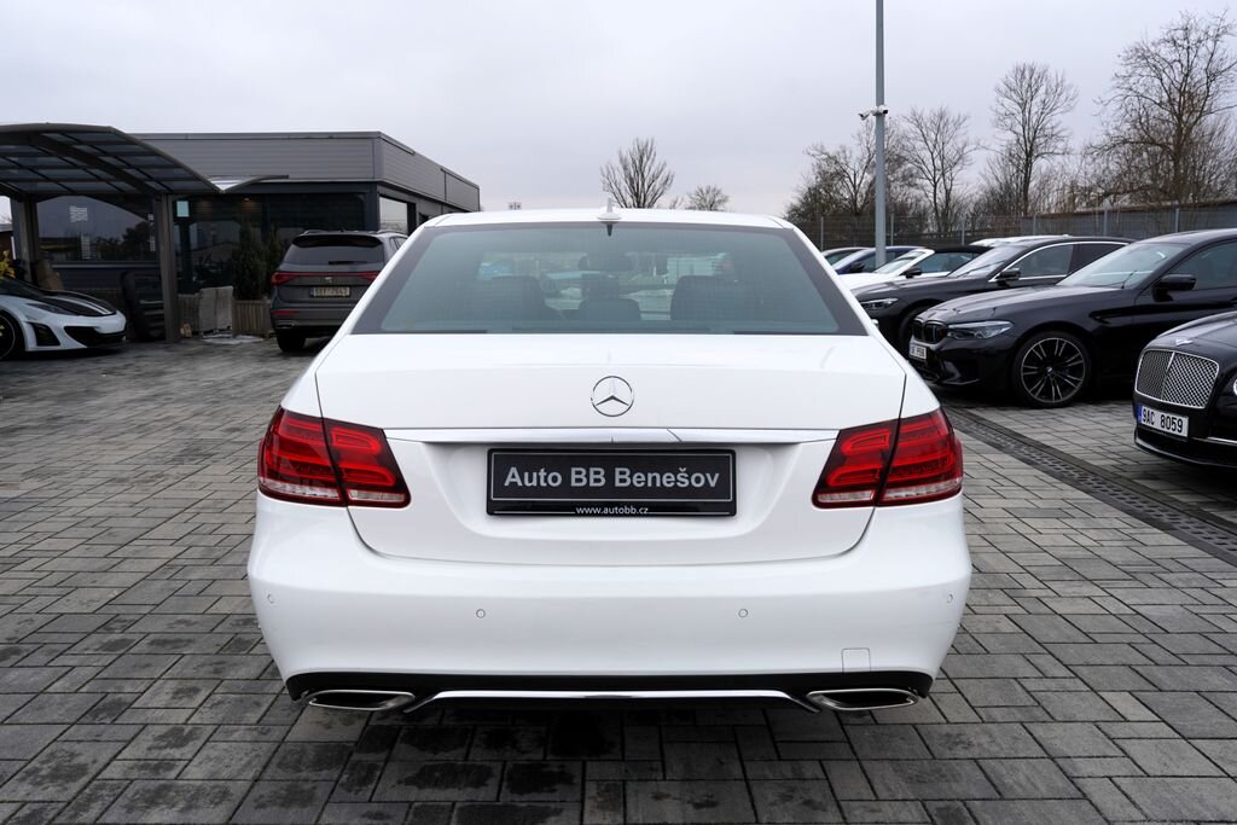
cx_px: 618
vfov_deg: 45.0
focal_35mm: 29
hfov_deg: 63.7
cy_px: 412
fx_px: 997
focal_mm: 29
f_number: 7.1
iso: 100
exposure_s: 1/200
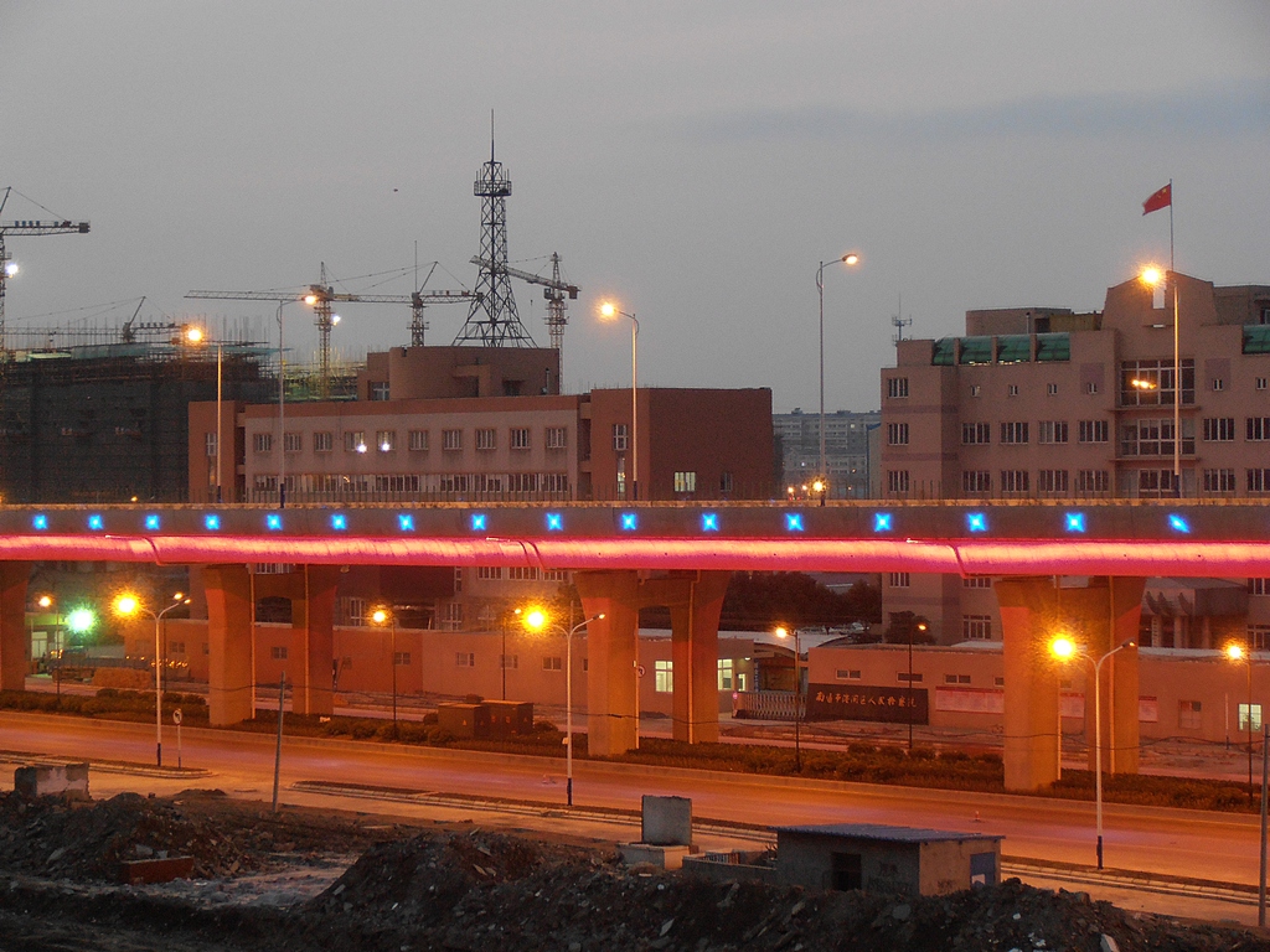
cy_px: 476
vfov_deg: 13.3
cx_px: 635
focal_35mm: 111
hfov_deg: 17.7
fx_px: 4072
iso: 200
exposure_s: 1/2
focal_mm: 19.64
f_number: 5.5
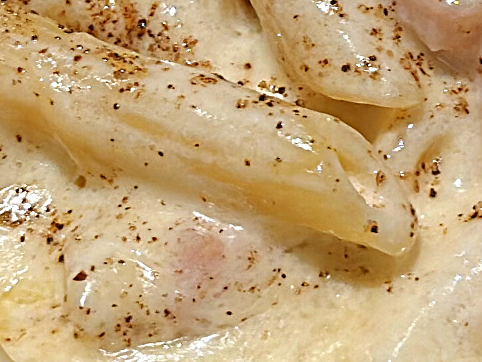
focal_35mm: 268
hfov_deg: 7.4
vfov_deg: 5.5
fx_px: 3733
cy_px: -63
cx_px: 344
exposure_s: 1/100
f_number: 1.78
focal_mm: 6.86
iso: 64
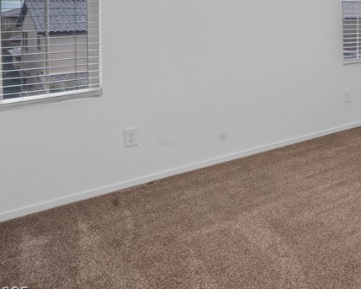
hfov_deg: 38.7
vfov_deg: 35.7
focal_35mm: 38
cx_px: 406
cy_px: 6
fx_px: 406
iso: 500
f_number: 10
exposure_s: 1/20
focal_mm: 16
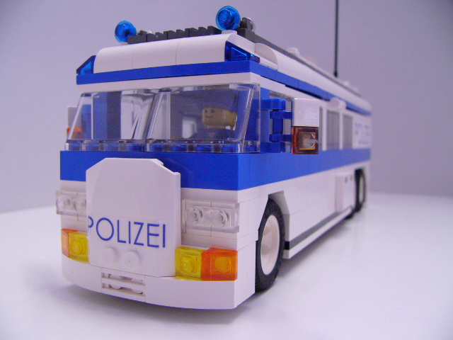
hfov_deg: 51.4
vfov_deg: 39.7
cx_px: 226
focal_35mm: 36
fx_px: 471
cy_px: 170
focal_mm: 6
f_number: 2.8
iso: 200
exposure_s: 1/25
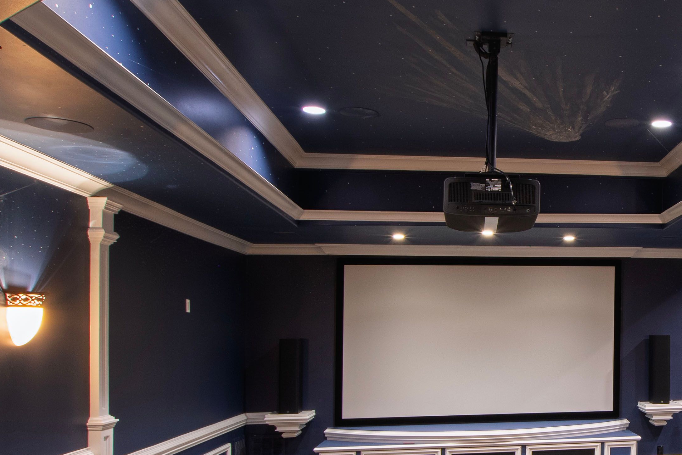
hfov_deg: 45.0
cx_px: 640
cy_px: 358
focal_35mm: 38
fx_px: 720
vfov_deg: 34.1
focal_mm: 10
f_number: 8
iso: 100
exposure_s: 4
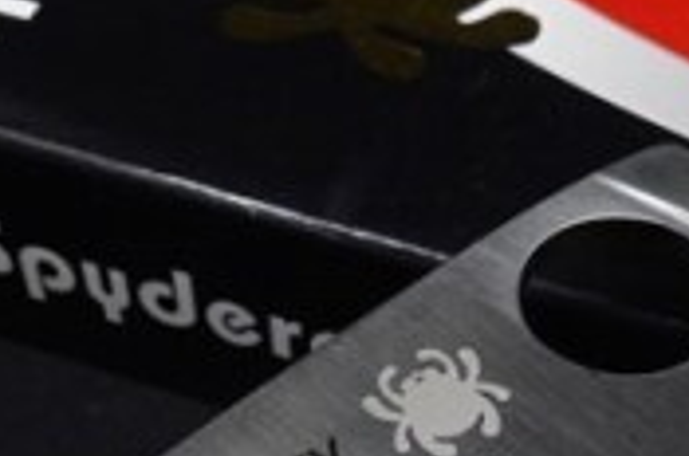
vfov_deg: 15.1
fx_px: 1681
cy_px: 511
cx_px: 358
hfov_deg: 23.2
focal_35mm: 88
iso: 500
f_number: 9
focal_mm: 9
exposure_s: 1/30
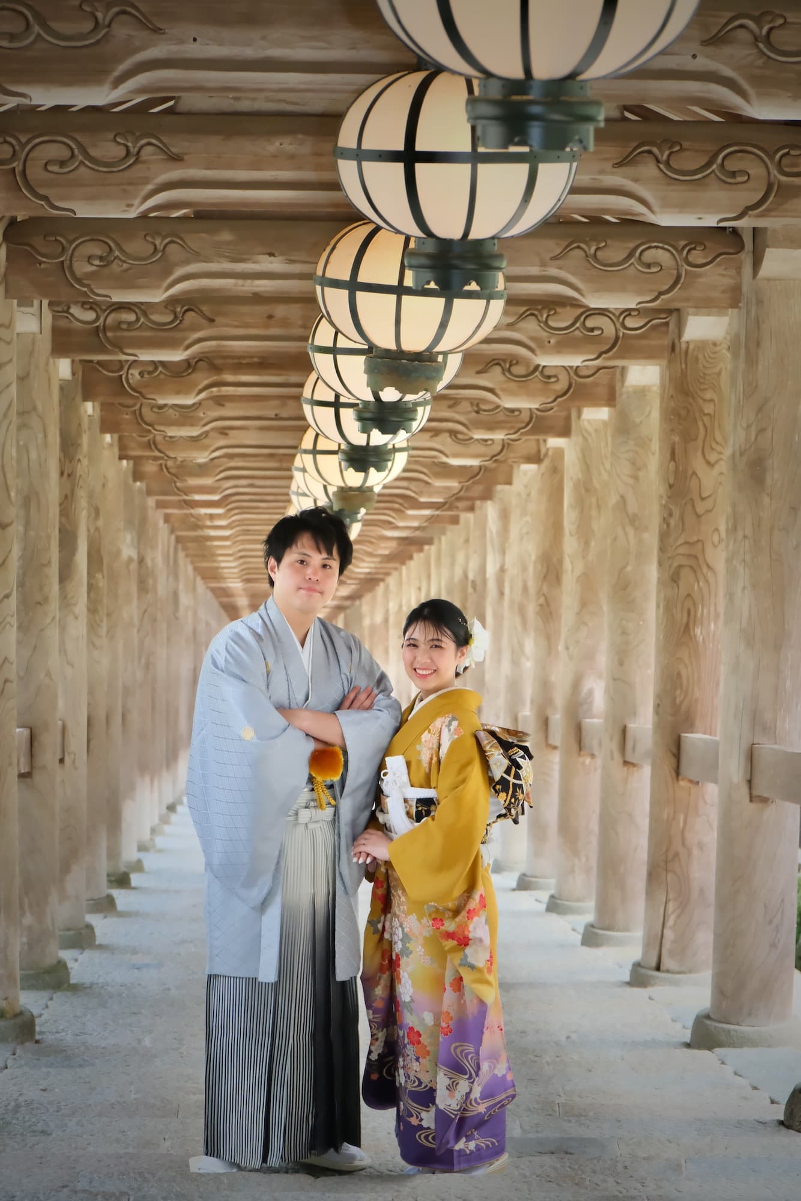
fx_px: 3503
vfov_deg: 19.5
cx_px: 400
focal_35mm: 105
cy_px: 600
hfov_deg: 13.0
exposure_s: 1/80
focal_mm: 70
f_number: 5.6
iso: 3200
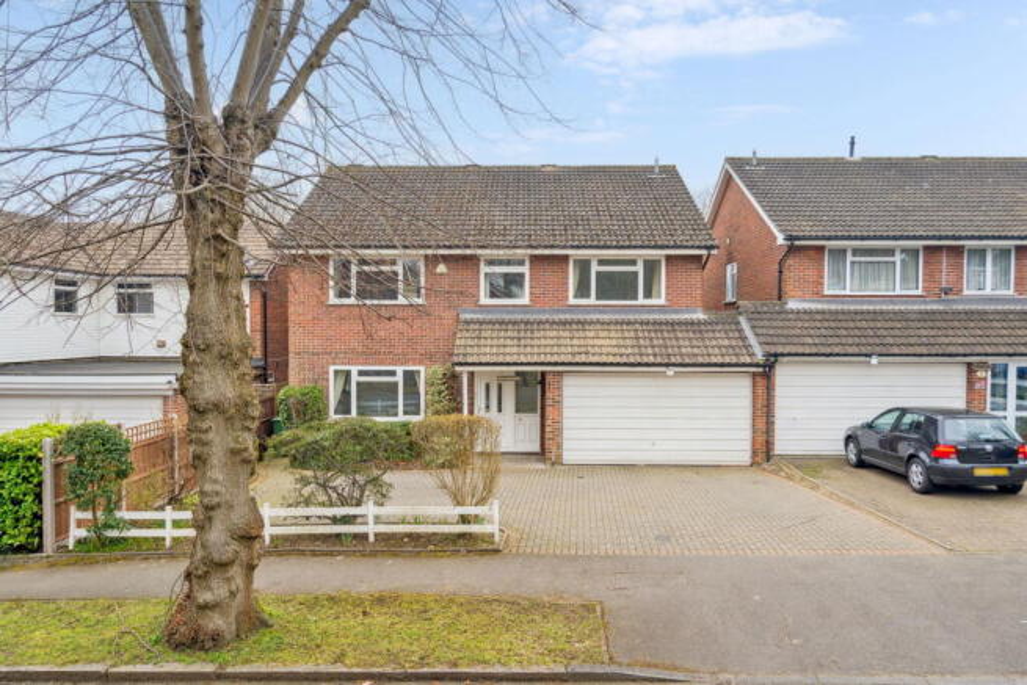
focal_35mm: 24
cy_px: 342
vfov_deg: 53.2
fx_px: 685
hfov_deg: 73.7
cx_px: 514
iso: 320
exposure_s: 1/125
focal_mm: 24
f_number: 6.3
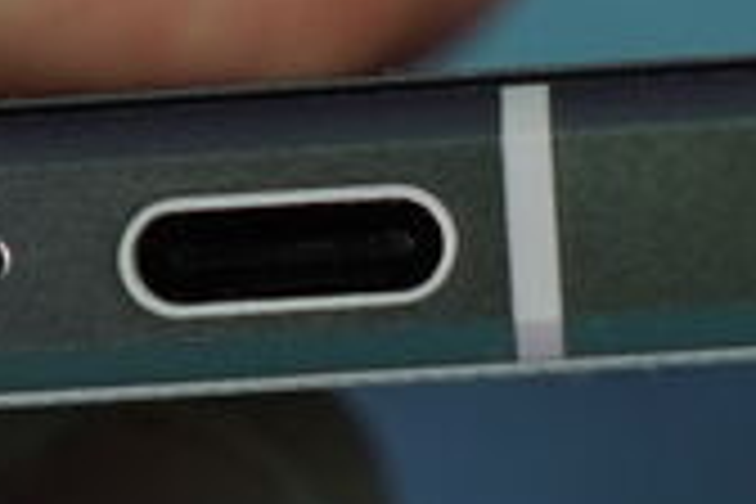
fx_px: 4956
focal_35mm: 236
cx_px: 324
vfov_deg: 5.8
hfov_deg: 8.7
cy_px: 261
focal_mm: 48
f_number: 6.3
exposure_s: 1/160
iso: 800
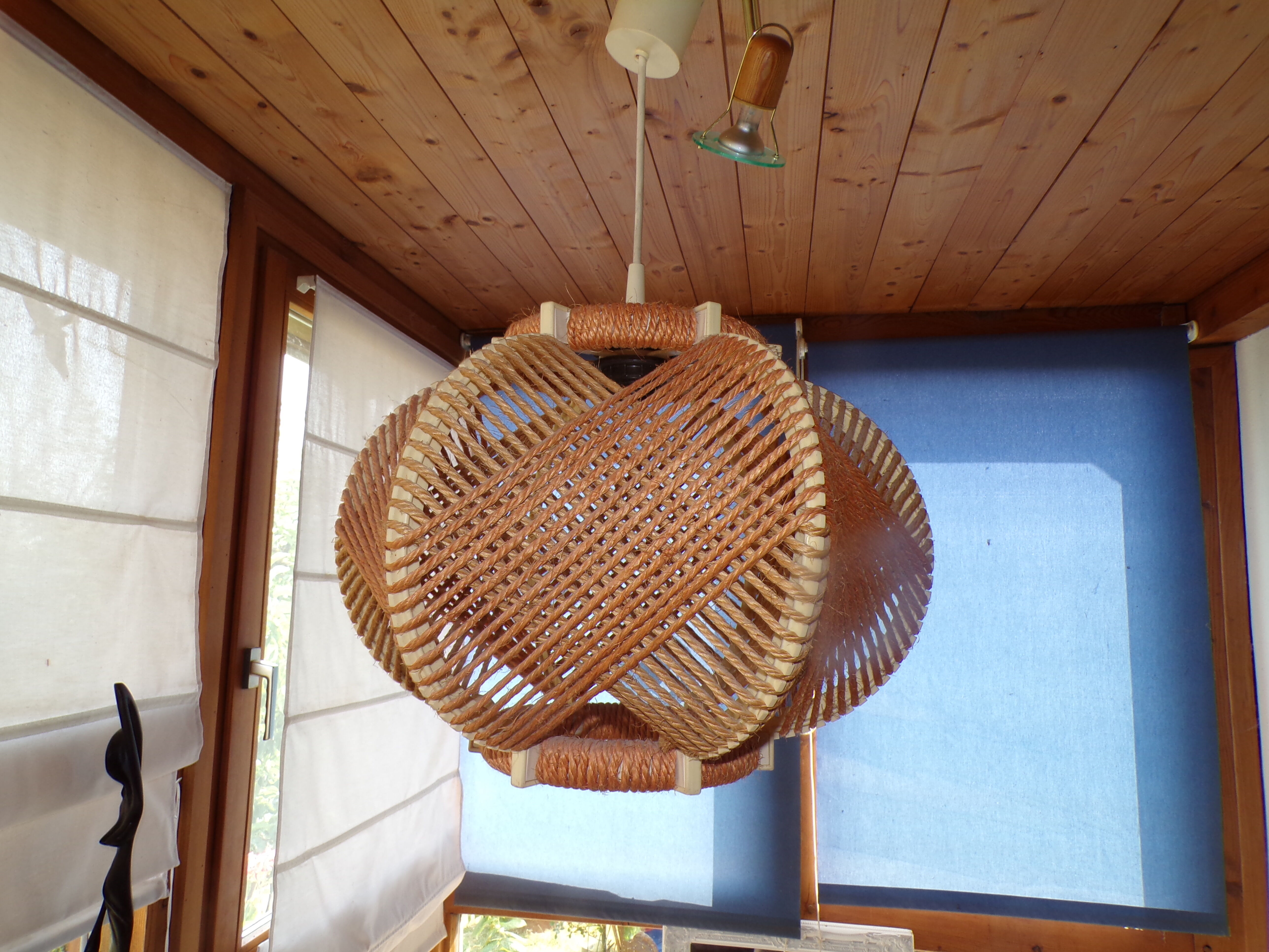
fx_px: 880
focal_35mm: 24
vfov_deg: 56.8
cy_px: 476
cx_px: 634
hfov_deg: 71.6
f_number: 4.4
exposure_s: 1/34
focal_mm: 4.3
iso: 84
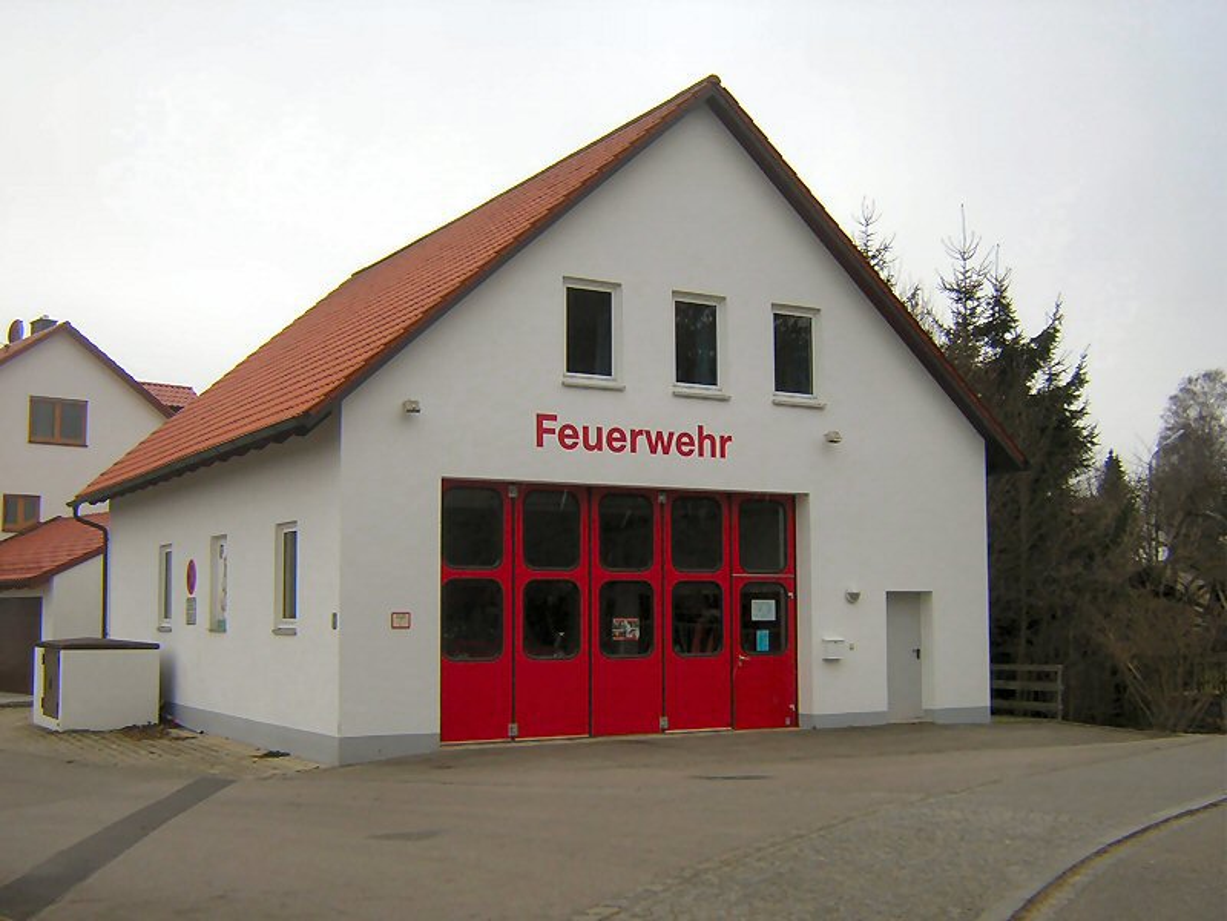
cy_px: 460
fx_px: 1418
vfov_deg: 36.0
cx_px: 614
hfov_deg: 46.8
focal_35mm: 40
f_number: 2.7
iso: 100
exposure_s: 1/292
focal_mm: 5.2
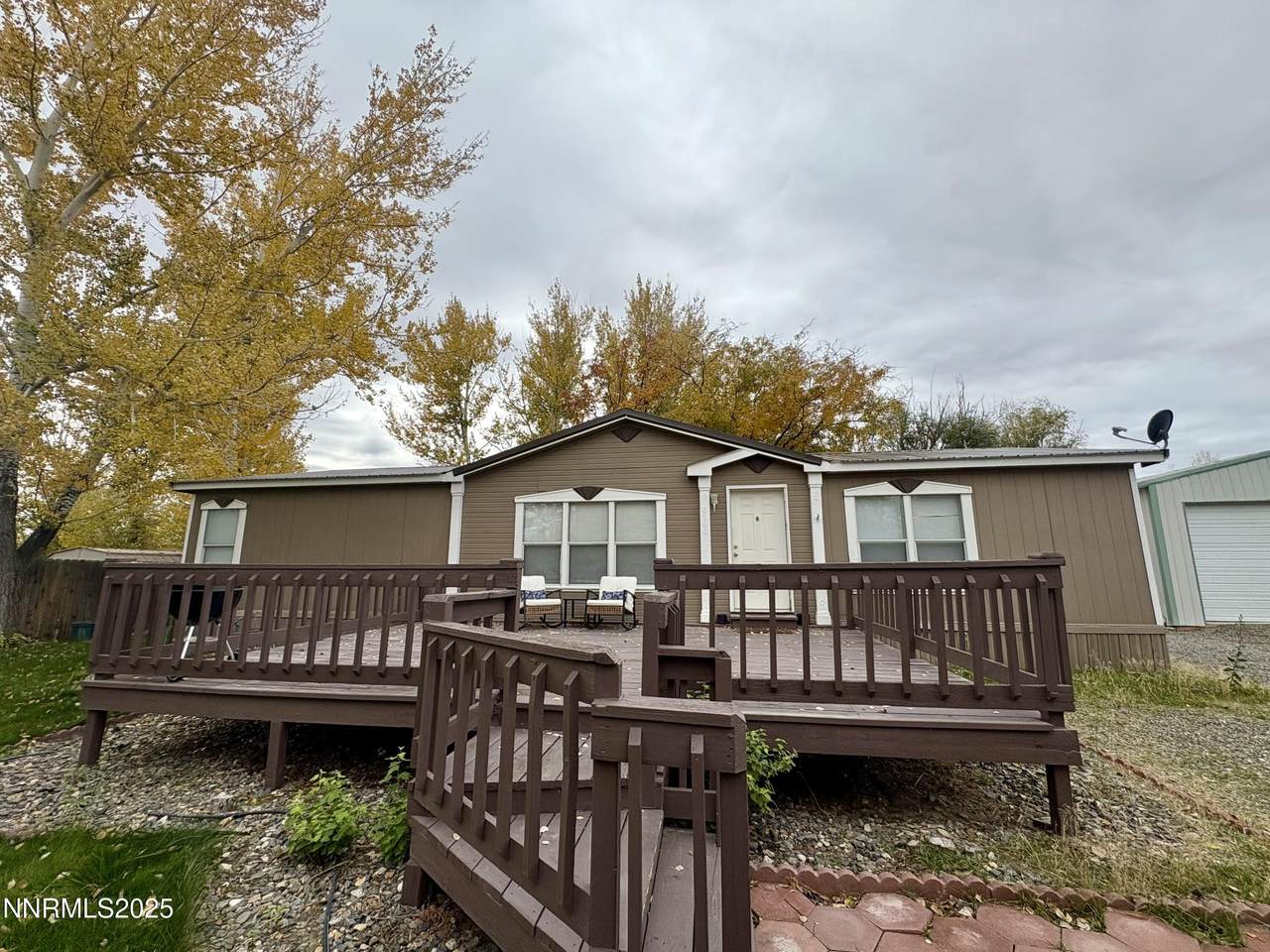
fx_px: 514
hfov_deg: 102.1
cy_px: 476
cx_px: 635
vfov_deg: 85.7
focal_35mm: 14
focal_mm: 2.22
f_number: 2.2
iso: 50
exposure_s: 1/1536
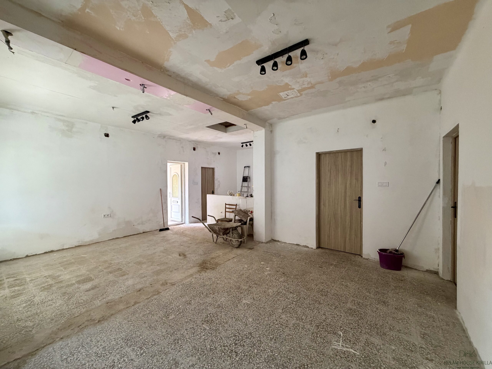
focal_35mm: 14
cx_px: 246
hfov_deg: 102.1
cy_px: 184
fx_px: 199
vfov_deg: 85.7
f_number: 2.2
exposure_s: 1/86
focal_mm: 2.22
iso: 320
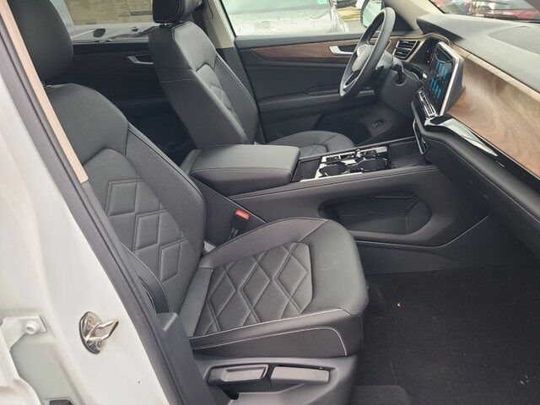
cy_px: 202
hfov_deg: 69.4
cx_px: 270
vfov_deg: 54.9
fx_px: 390
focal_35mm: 25
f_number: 1.8
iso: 100
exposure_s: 1/60
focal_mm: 7
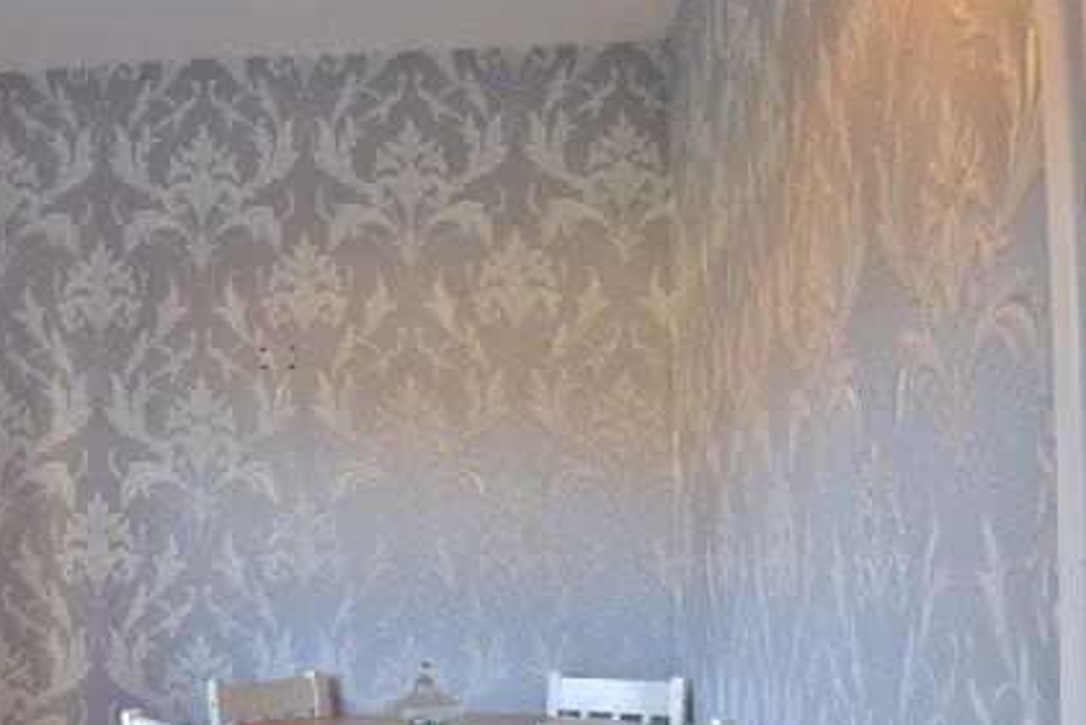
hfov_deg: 45.8
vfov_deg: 31.4
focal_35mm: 42
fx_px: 1267
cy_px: 541
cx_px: 375
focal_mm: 18
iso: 250
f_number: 13
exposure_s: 1/5
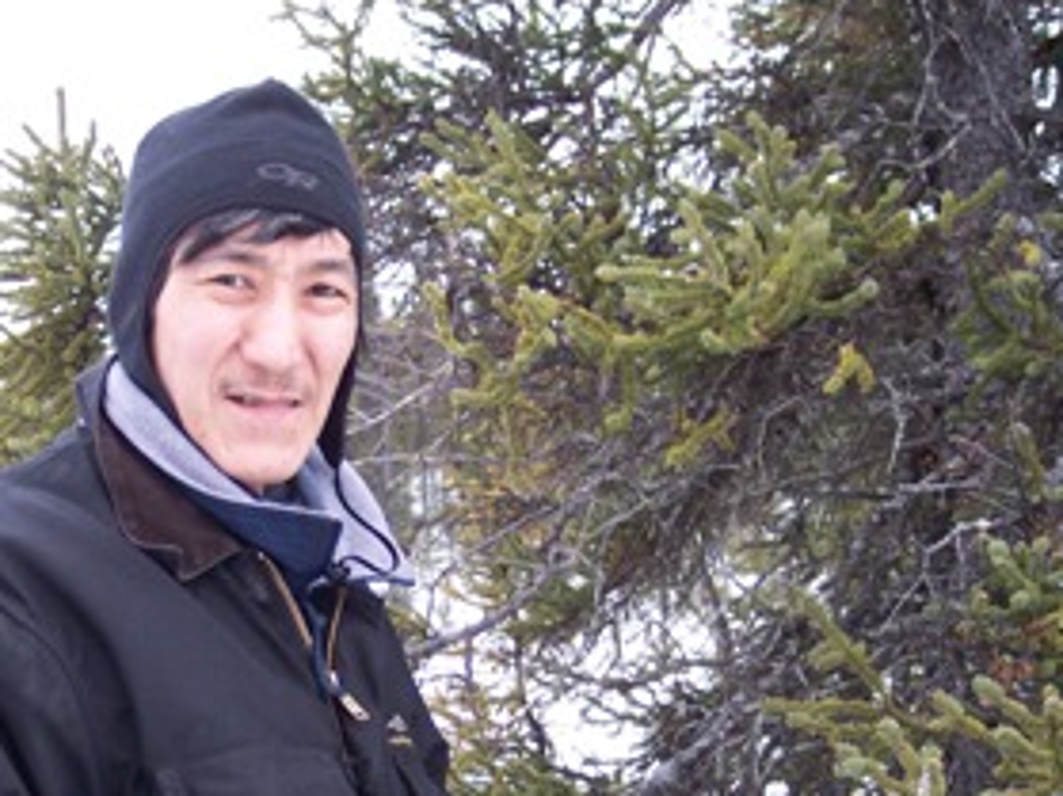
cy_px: 617
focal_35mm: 61
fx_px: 1872
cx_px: 396
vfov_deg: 23.7
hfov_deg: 31.5
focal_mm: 8
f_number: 2.8
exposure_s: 1/125
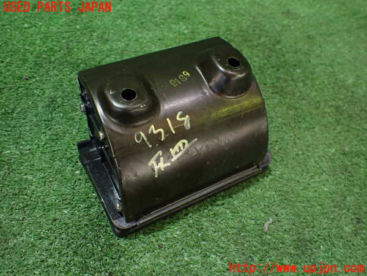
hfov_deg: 60.0
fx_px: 318
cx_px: 184
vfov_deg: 46.8
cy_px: 138
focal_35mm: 30
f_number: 2.3
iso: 800
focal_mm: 5.4
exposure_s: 1/125
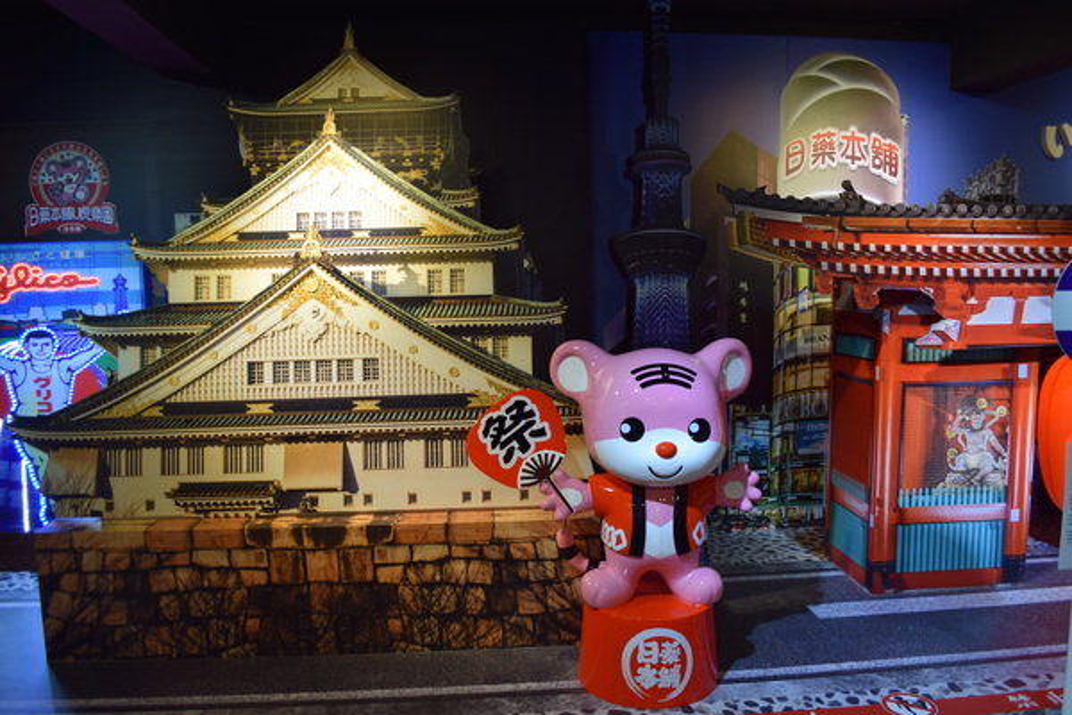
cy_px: 358
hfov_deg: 67.4
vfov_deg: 47.9
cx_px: 536
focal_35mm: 27
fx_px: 804
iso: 400
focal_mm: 18
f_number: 4
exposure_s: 1/60
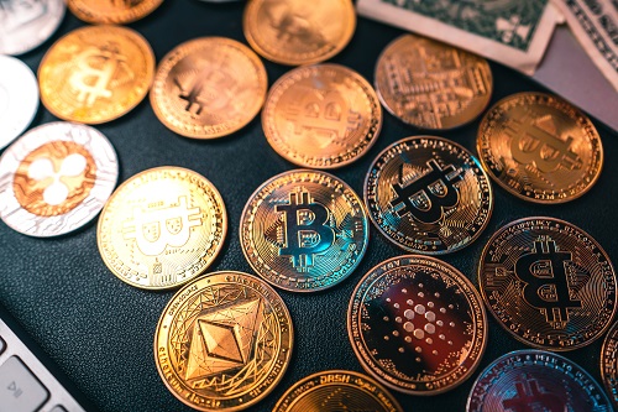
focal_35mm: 35
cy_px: 206
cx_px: 309
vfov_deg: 37.8
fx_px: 601
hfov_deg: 54.5
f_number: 2.8
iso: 200
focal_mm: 35
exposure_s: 1/160
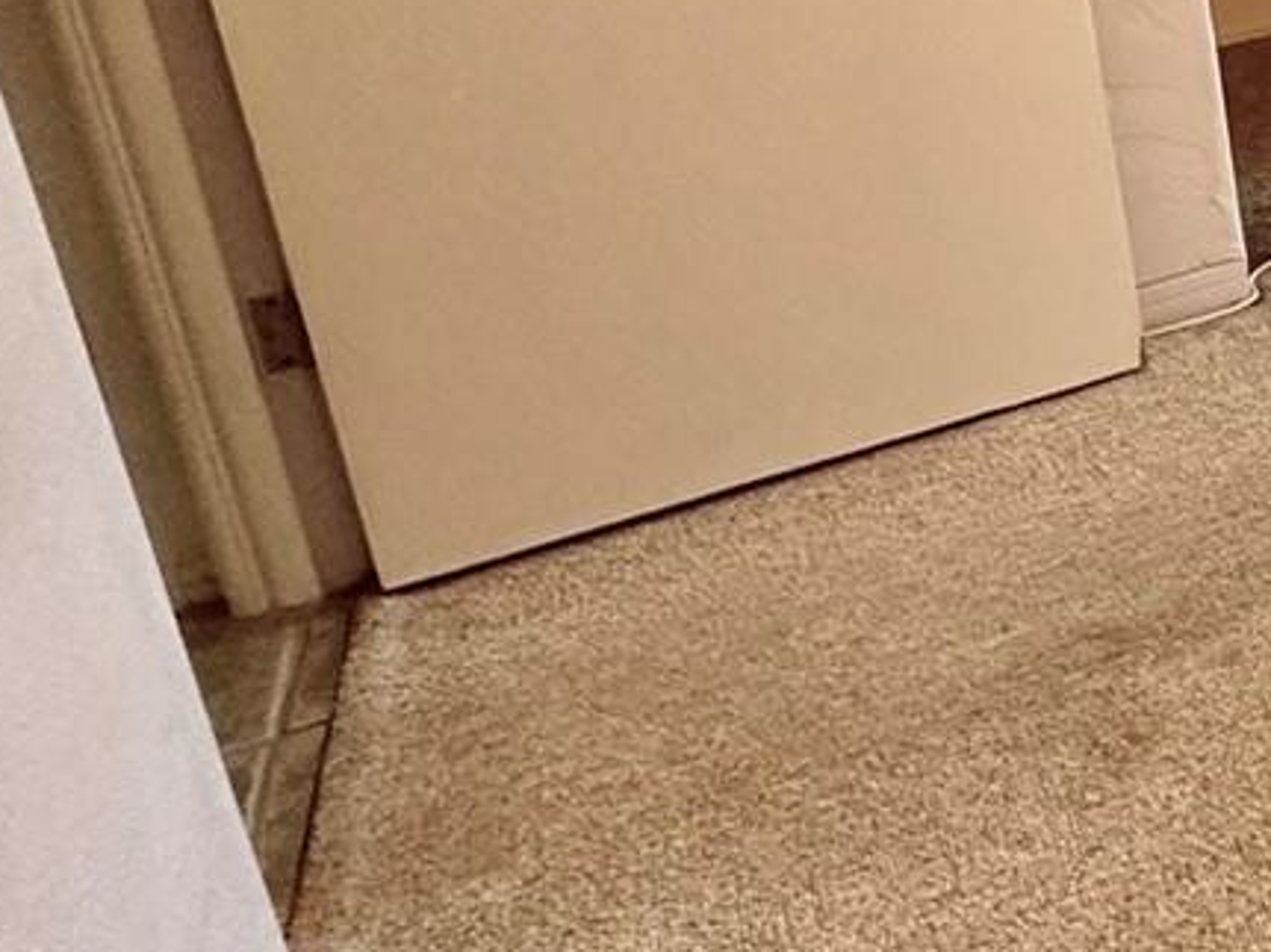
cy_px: -159
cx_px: 2173
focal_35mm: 52
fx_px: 1909
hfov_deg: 23.4
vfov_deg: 25.4
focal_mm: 2.22
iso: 320
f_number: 2.2
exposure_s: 1/120
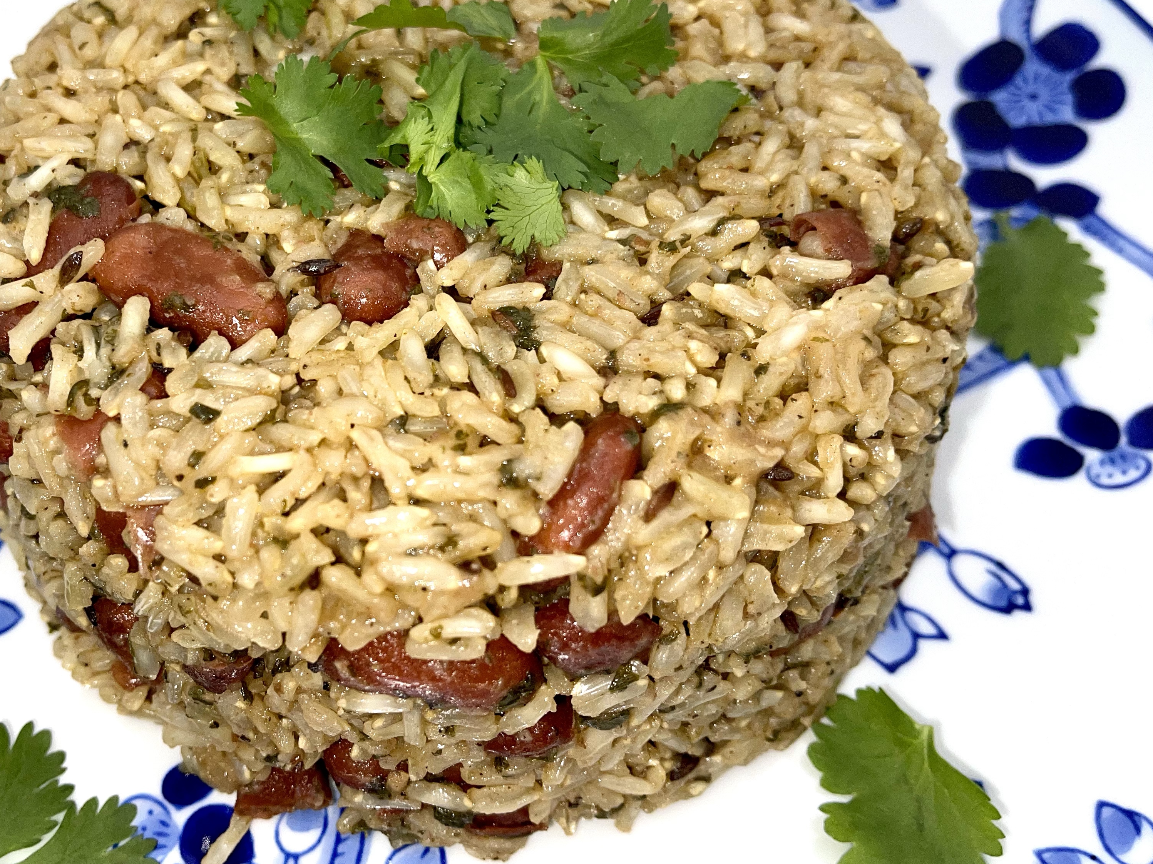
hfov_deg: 51.7
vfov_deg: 40.5
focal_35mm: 35
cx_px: 387
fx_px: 1166
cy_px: 334
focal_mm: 5.1
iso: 32
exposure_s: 1/1739
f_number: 1.6
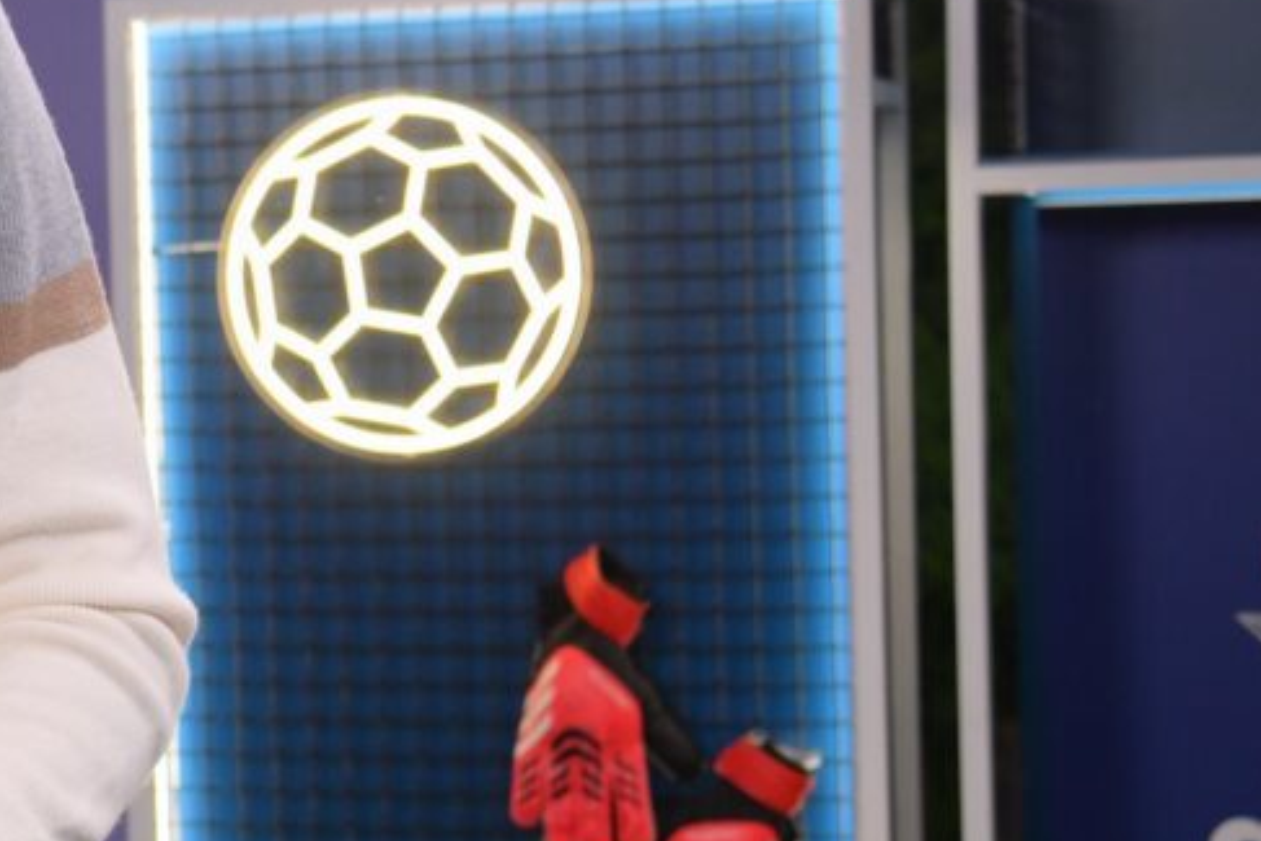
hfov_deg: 16.8
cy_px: 389
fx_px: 4029
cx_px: -344
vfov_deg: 11.9
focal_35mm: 115
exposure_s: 1/320
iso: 800
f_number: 4
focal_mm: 35
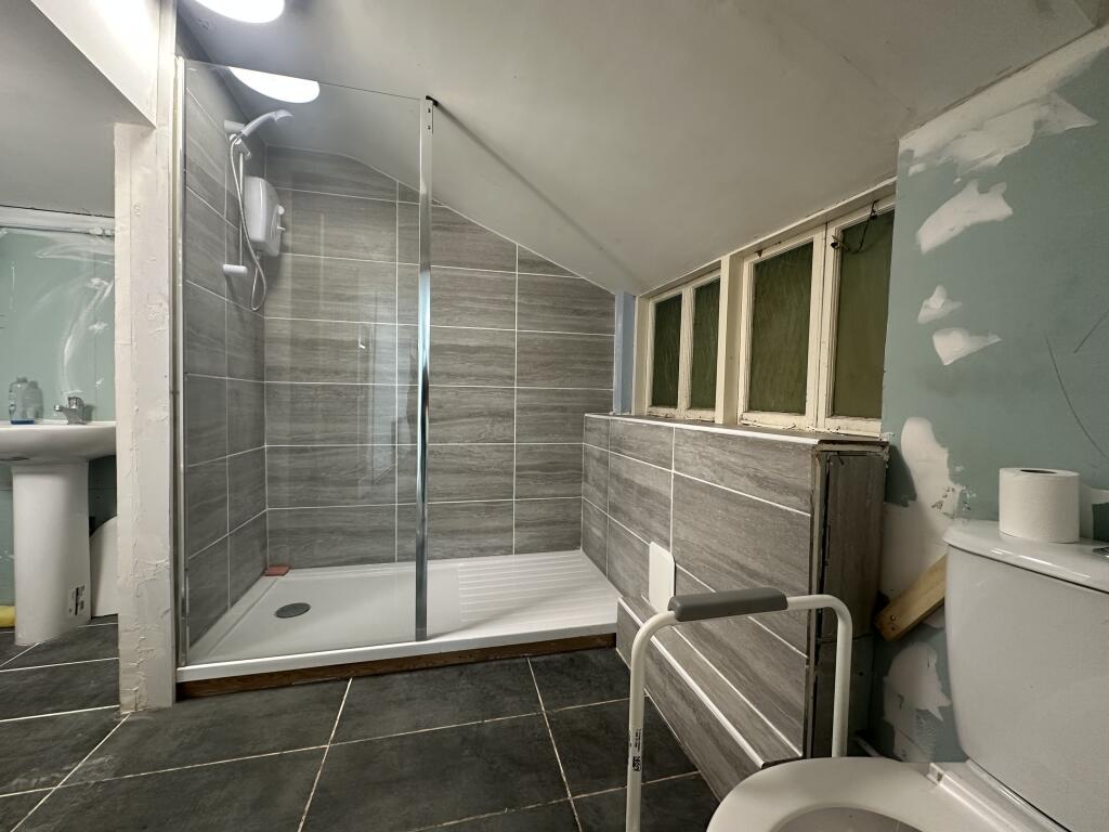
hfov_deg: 102.1
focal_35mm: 14
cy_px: 416
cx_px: 554
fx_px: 449
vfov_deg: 85.7
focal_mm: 2.22
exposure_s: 1/50
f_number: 2.2
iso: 160
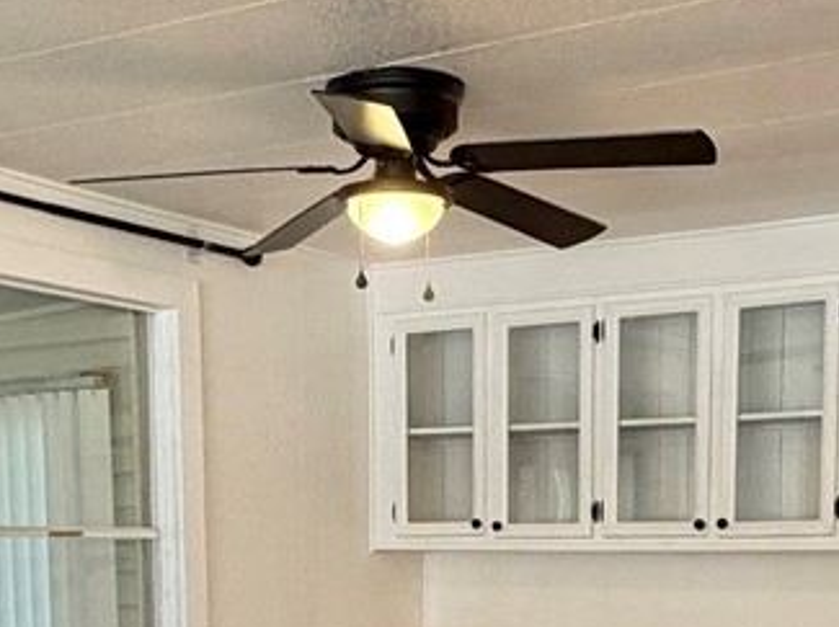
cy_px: 746
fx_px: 1671
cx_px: 410
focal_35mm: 69
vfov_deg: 20.0
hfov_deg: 28.2
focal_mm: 2.22
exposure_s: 1/120
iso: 250
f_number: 2.2
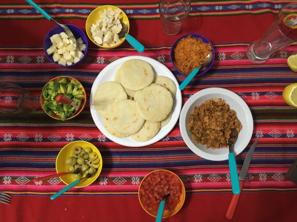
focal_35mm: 29
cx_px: 148
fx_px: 249
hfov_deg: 61.7
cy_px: 111
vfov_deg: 48.2
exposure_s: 1/25
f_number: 2.2
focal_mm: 4.15
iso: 200
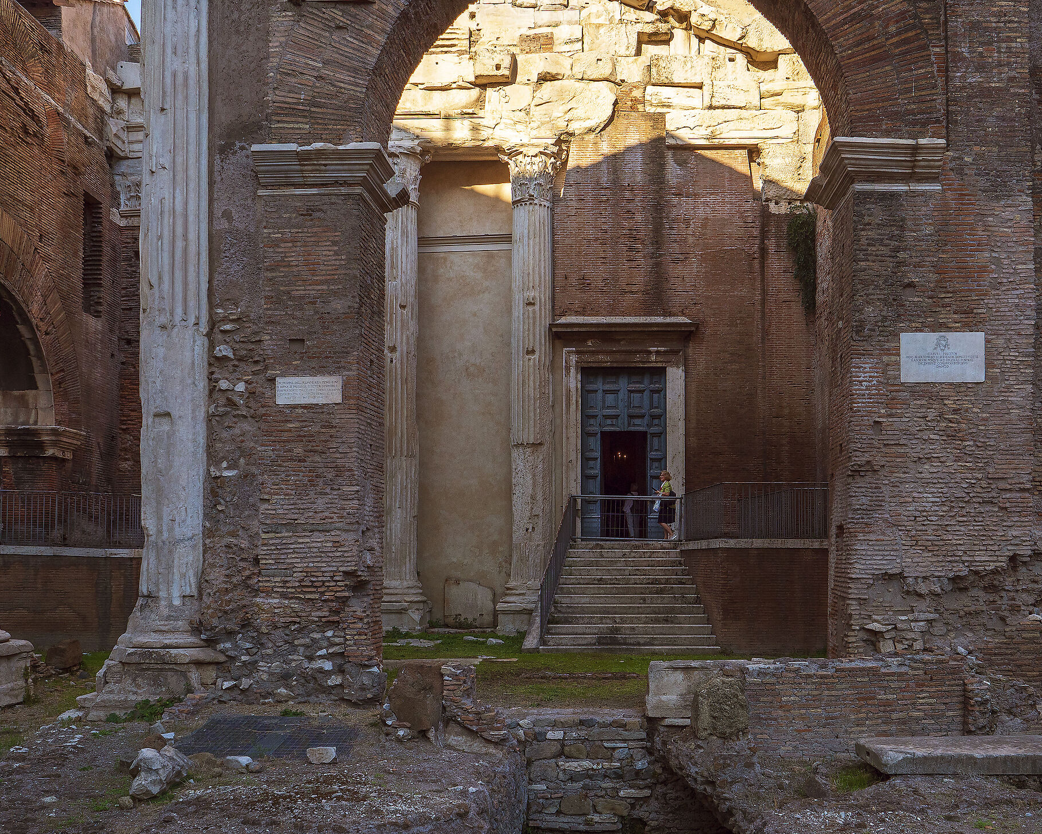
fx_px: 956
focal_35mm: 31
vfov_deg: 47.1
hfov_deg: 57.0
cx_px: 588
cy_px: 420
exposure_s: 1/400
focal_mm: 12
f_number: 5
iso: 200
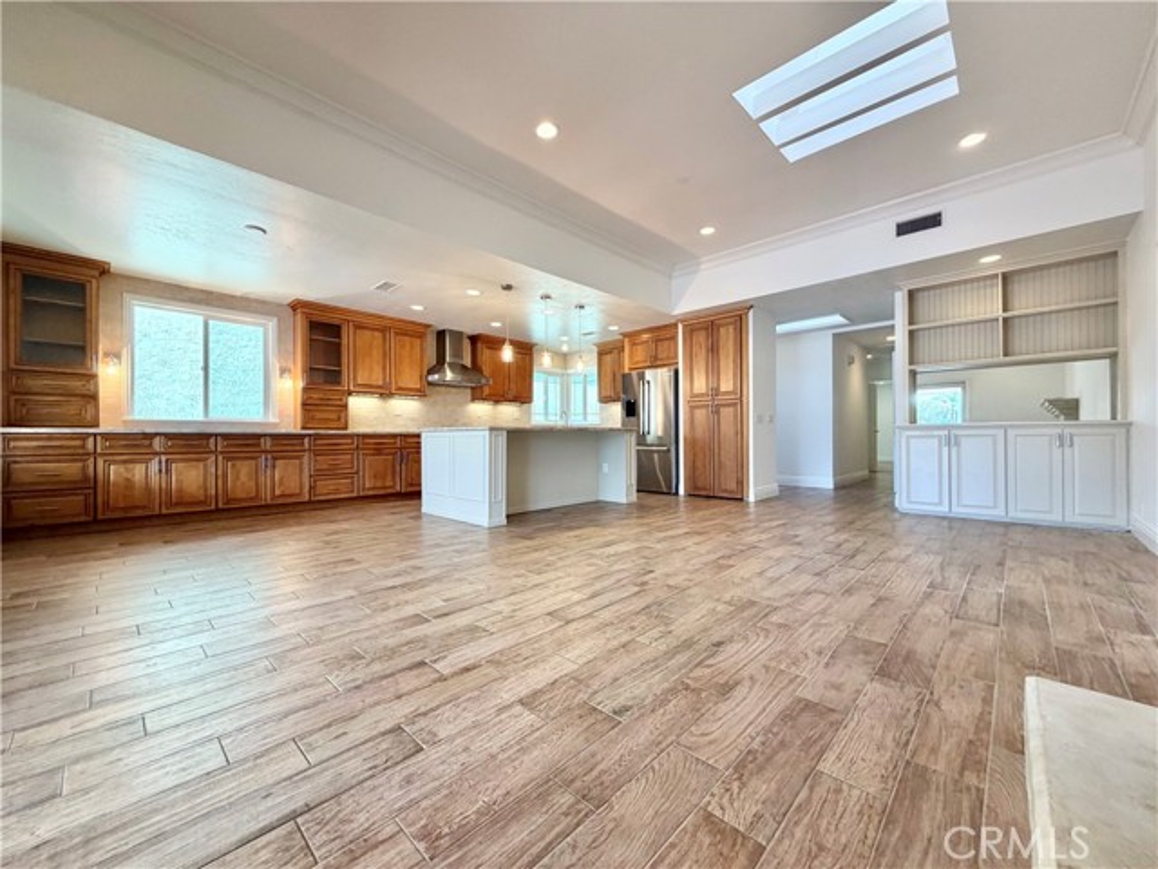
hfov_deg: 102.1
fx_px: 468
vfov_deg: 85.7
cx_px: 579
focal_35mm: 14
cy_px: 434
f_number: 2.2
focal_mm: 2.22
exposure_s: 1/120
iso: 125
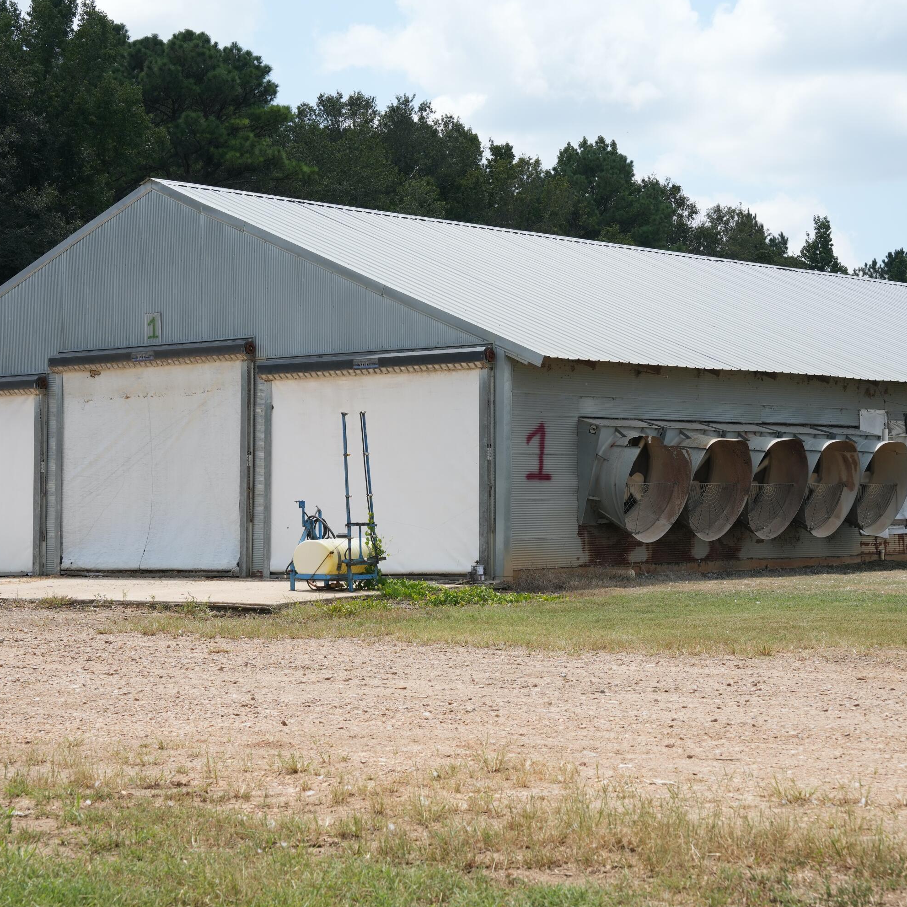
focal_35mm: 81
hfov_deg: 21.4
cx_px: 446
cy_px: 454
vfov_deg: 21.4
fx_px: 2401
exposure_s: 1/640
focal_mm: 63
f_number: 8
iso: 320
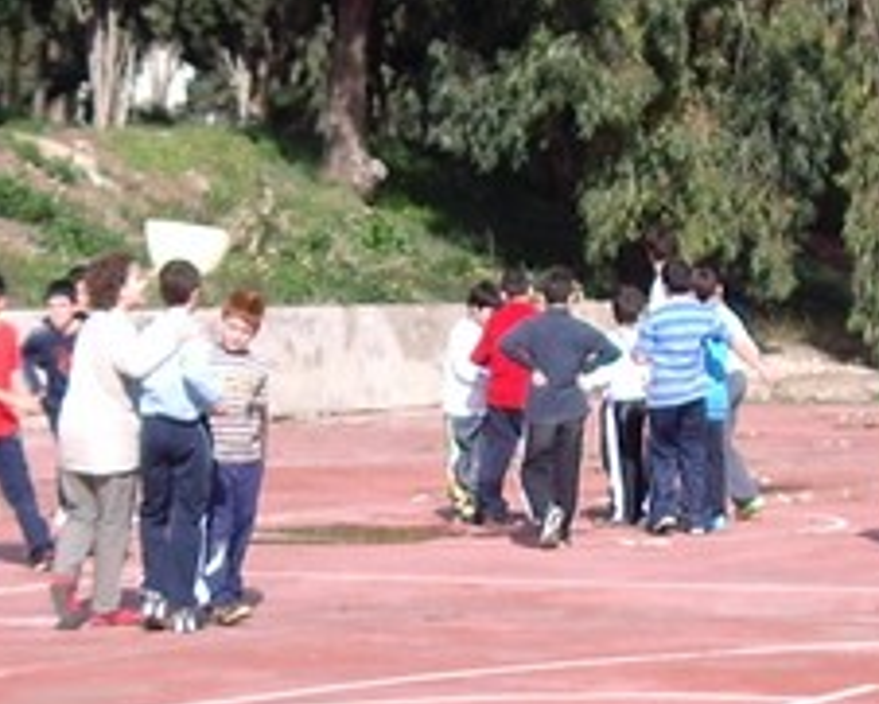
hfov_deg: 11.5
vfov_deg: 9.2
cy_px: 342
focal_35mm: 168
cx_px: 471
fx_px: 4372
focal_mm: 6.2
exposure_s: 1/1600
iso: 64
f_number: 4.3
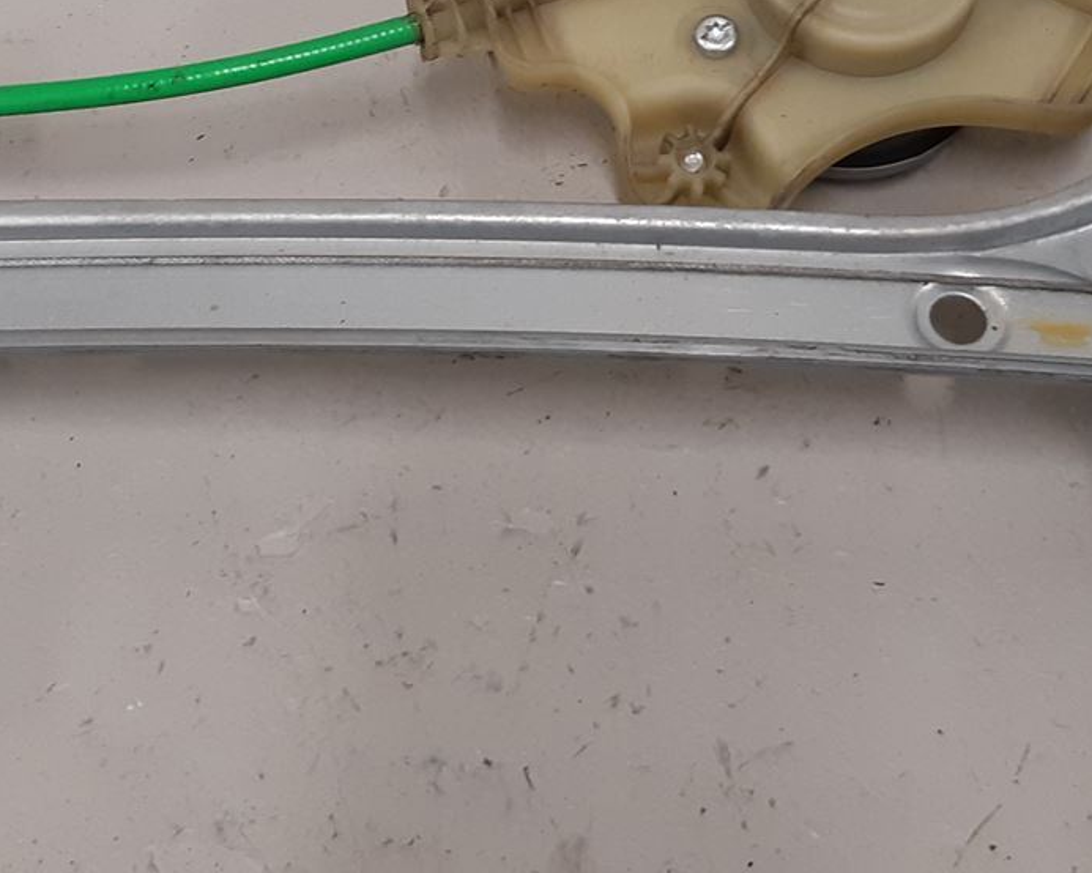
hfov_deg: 25.4
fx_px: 2423
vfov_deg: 20.1
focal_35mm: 75
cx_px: 501
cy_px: 117
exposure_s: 1/50
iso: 125
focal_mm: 3.93
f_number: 1.7
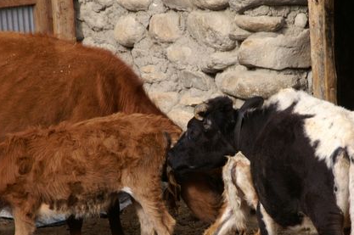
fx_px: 4380
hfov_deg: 4.6
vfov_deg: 3.1
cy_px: 148
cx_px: 220
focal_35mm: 446
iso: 100
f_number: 6.3
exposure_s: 1/300
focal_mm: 150
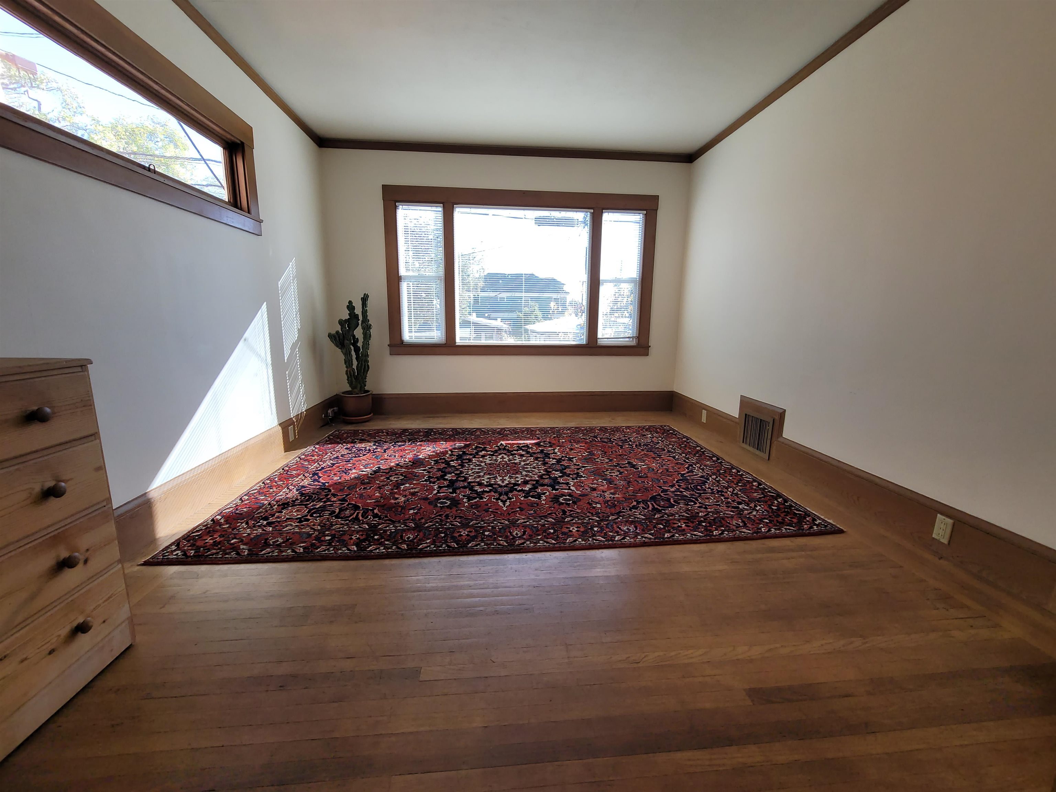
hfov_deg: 106.2
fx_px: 397
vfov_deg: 89.9
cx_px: 528
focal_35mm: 13
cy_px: 396
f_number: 2.2
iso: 64
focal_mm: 2.2
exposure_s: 1/171
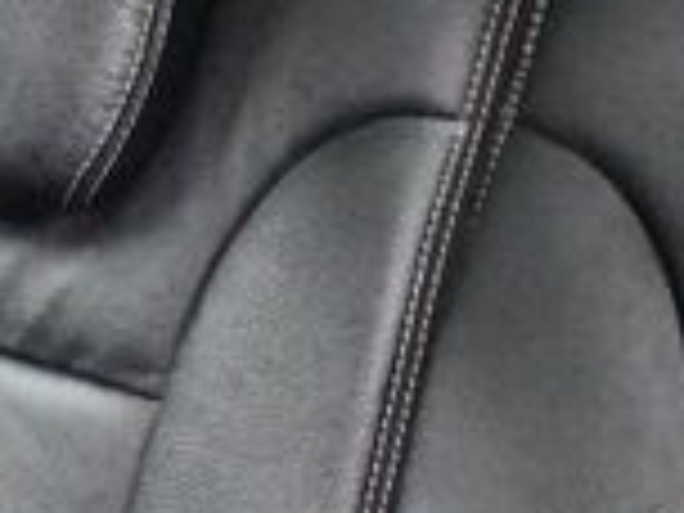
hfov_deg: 13.4
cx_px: 32
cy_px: 389
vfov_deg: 10.1
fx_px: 2885
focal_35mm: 146
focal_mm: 18
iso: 12800
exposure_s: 1/20
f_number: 3.5
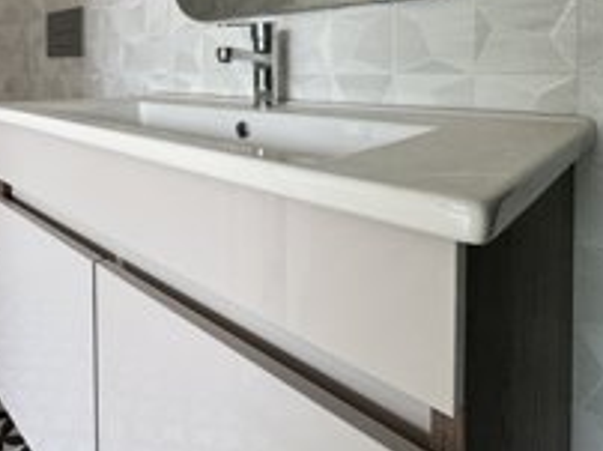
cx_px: 131
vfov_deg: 50.7
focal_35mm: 25
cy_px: 78
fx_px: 435
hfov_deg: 64.1
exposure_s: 1/99
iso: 125
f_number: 2.2
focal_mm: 2.22
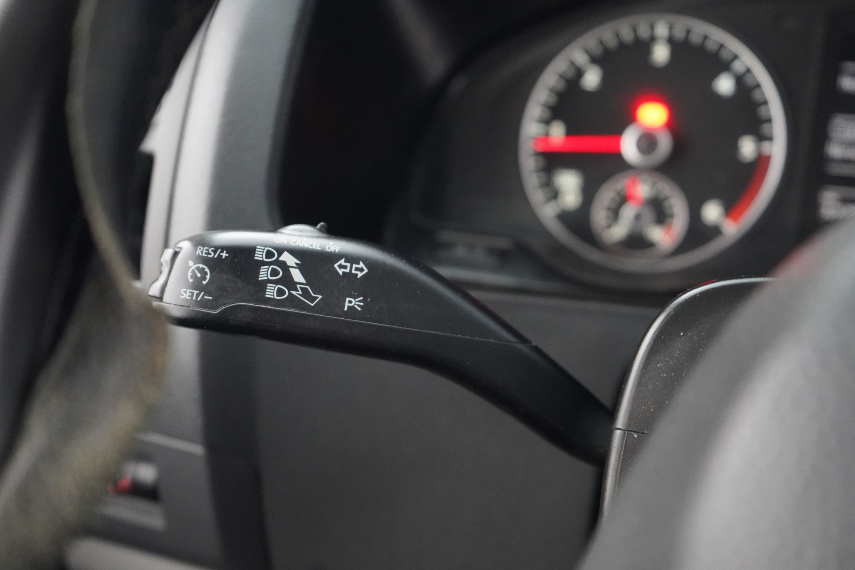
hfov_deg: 54.4
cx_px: 428
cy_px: 285
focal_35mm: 35
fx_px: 831
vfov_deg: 37.9
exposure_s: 1/30
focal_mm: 35
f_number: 4
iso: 12800
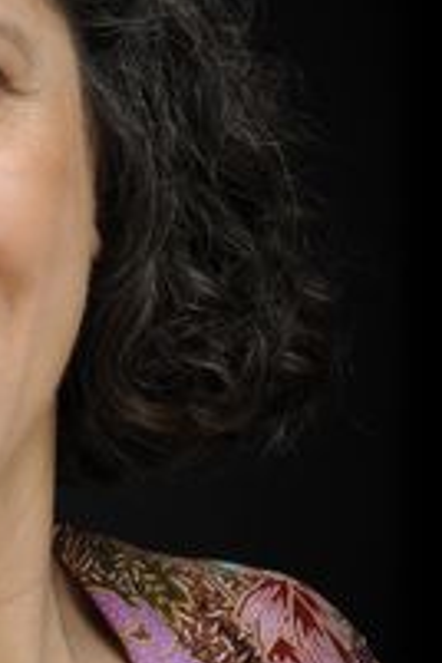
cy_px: 422
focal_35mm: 313
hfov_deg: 4.4
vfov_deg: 6.6
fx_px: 5764
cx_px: -120
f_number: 20
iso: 200
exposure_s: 1/320
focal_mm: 105
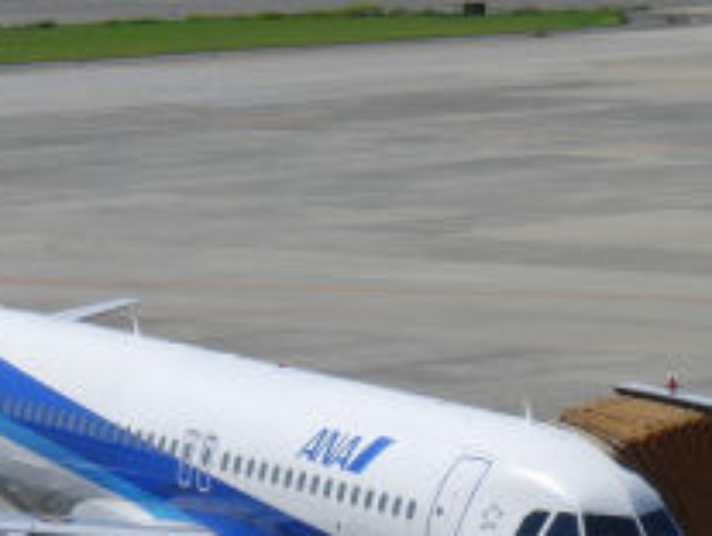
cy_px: 450
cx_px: 58
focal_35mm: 250
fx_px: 5151
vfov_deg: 6.0
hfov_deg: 7.9
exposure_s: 1/200
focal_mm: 18.8
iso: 100
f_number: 11.4
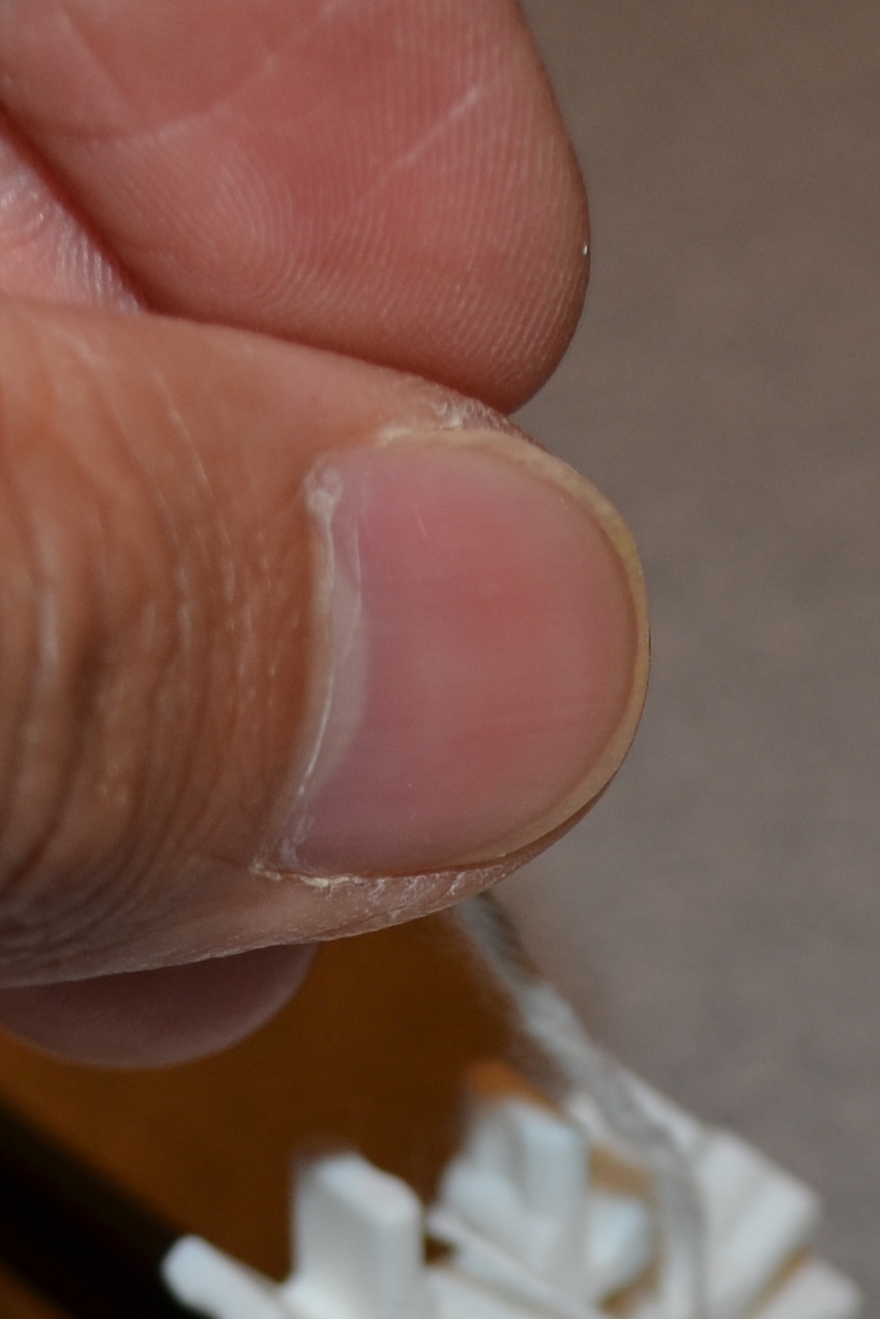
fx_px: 5940
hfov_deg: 8.5
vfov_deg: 12.3
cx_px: 414
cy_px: 1684
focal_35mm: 162
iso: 200
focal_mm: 28
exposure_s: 1/30
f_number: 5.6
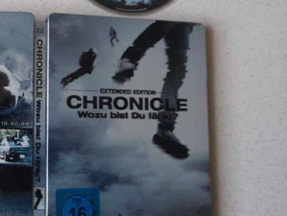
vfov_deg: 28.7
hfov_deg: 34.9
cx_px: 5
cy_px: 55
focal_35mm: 50
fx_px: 415
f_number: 2
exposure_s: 1/50
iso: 250
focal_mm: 4.6
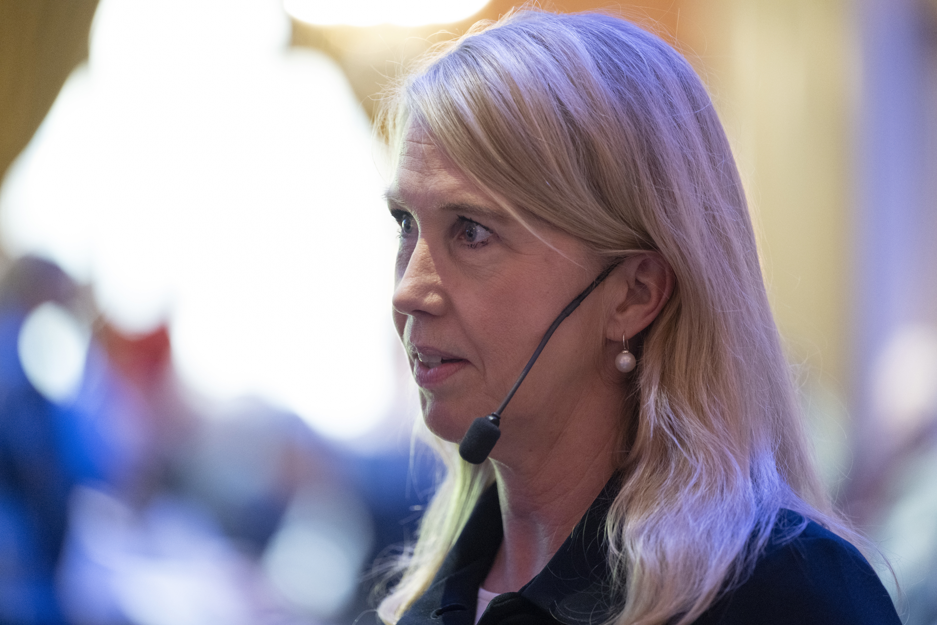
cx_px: 468
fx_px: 5205
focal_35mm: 200
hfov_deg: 10.3
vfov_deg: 6.9
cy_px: 312
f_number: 2.8
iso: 4000
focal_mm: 200
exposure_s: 1/50
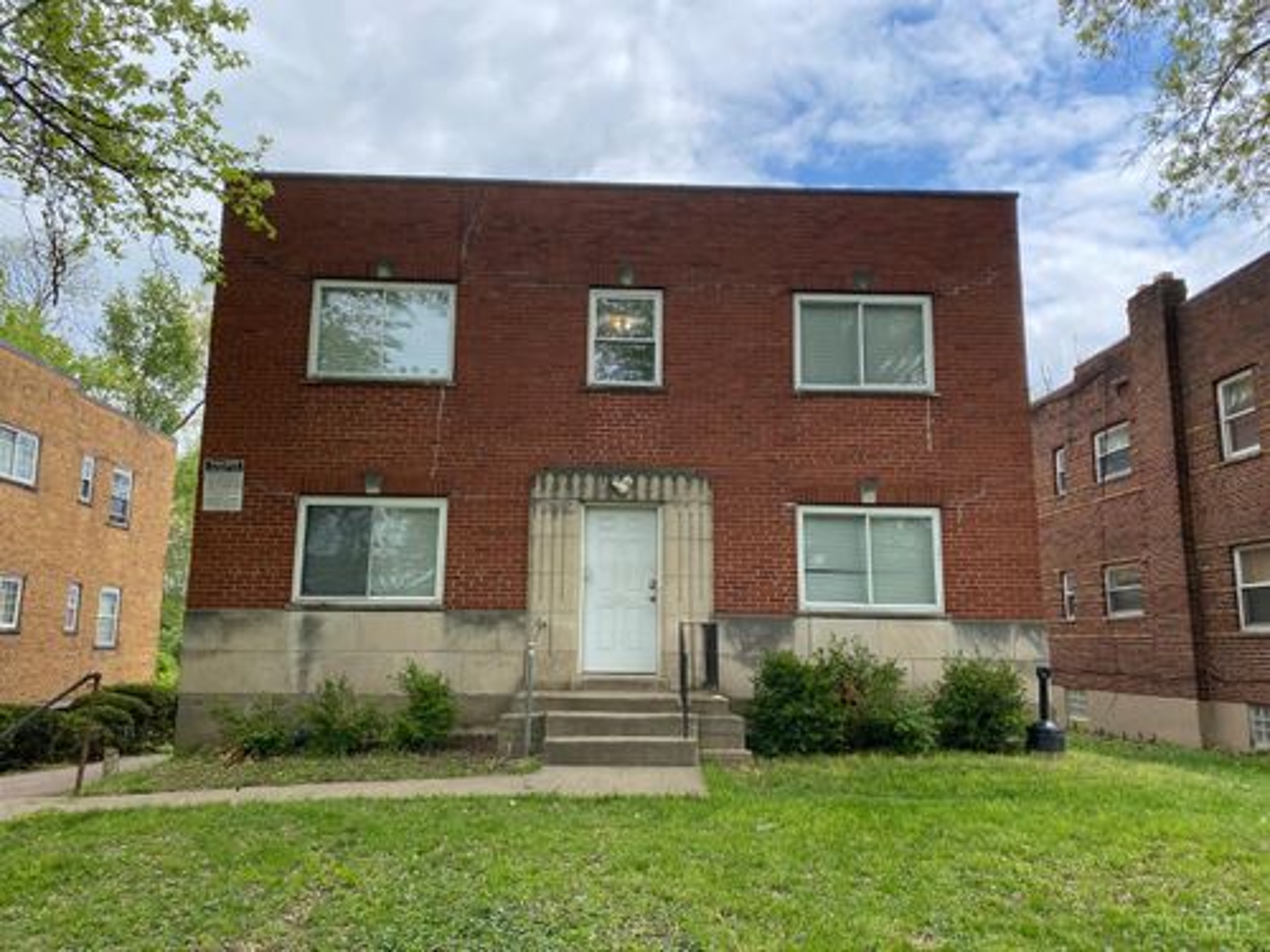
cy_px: 476
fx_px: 954
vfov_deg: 53.1
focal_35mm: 26
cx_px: 635
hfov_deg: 67.3
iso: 32
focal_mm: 4.25
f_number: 1.8
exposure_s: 1/1808
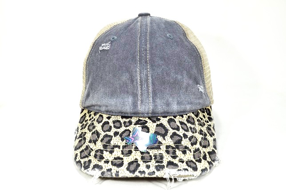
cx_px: 143
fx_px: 286
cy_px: 95
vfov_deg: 36.8
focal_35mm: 36
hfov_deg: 53.2
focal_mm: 24
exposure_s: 1/200
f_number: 7.1
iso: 200
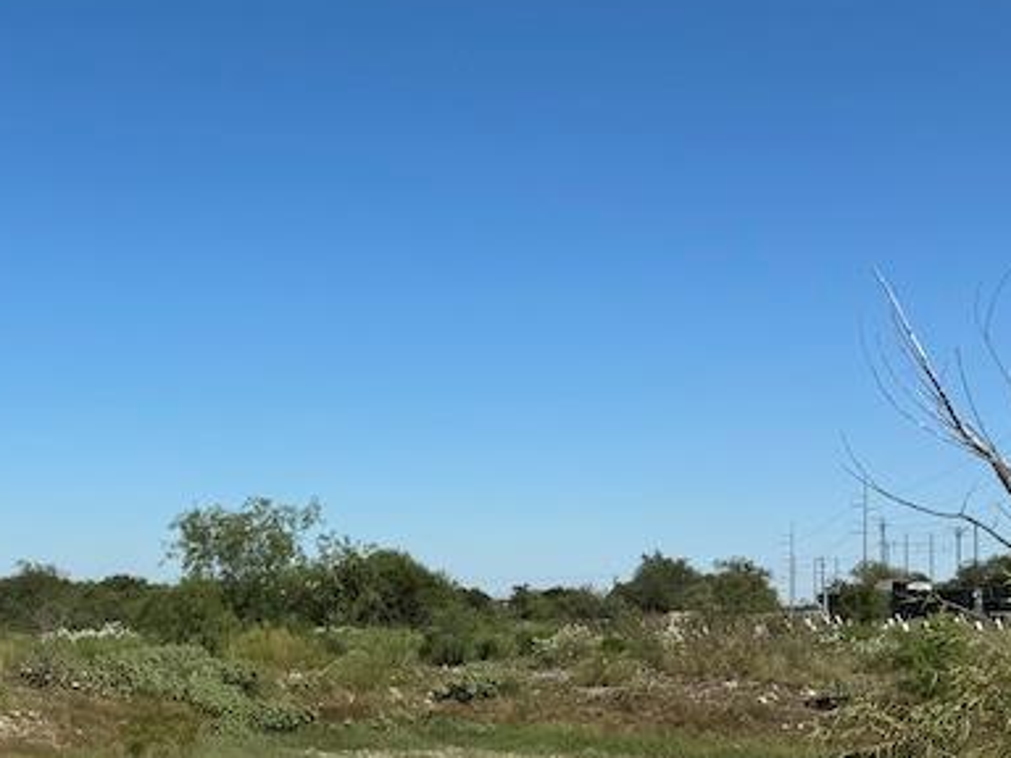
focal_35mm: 64
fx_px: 1869
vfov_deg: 22.7
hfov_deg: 29.5
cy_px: 555
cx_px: 179
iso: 80
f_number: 1.78
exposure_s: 1/5814
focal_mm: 6.76
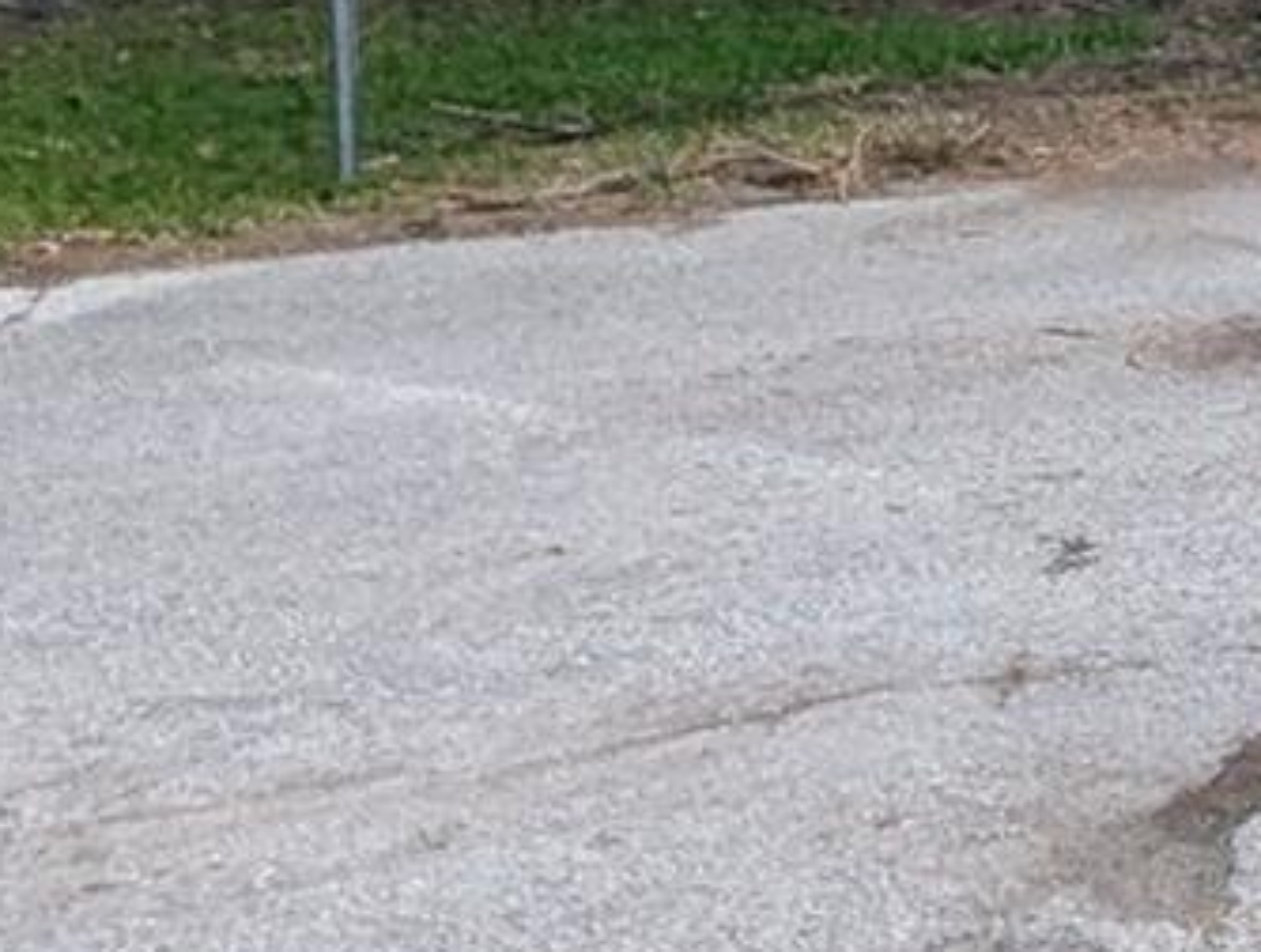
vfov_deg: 21.7
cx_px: 2382
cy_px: -234
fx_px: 2263
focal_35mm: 62
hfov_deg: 20.1
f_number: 2.2
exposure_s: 1/2024
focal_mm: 1.95
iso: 47
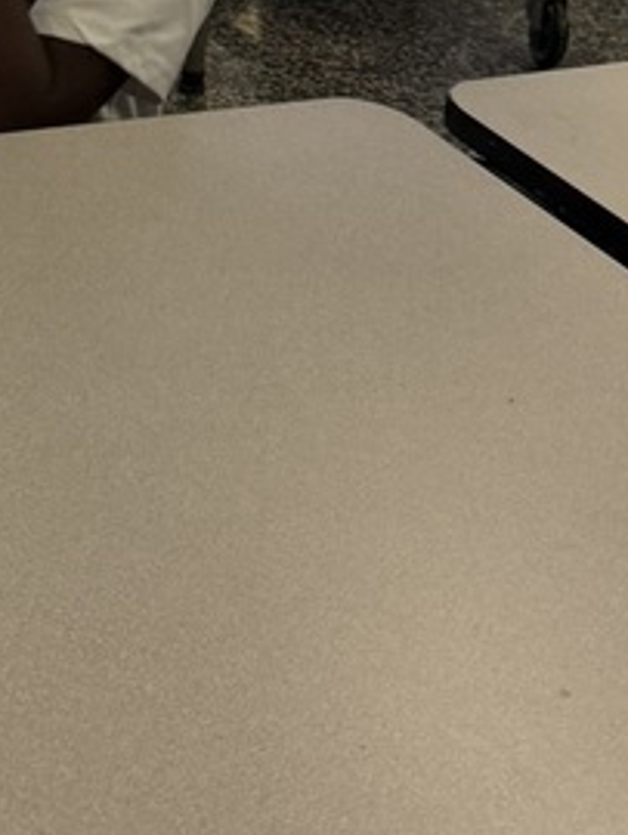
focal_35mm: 91
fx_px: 2198
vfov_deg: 20.1
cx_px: -241
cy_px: -179
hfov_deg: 15.3
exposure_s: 1/127
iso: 200
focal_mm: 6.76
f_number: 1.78
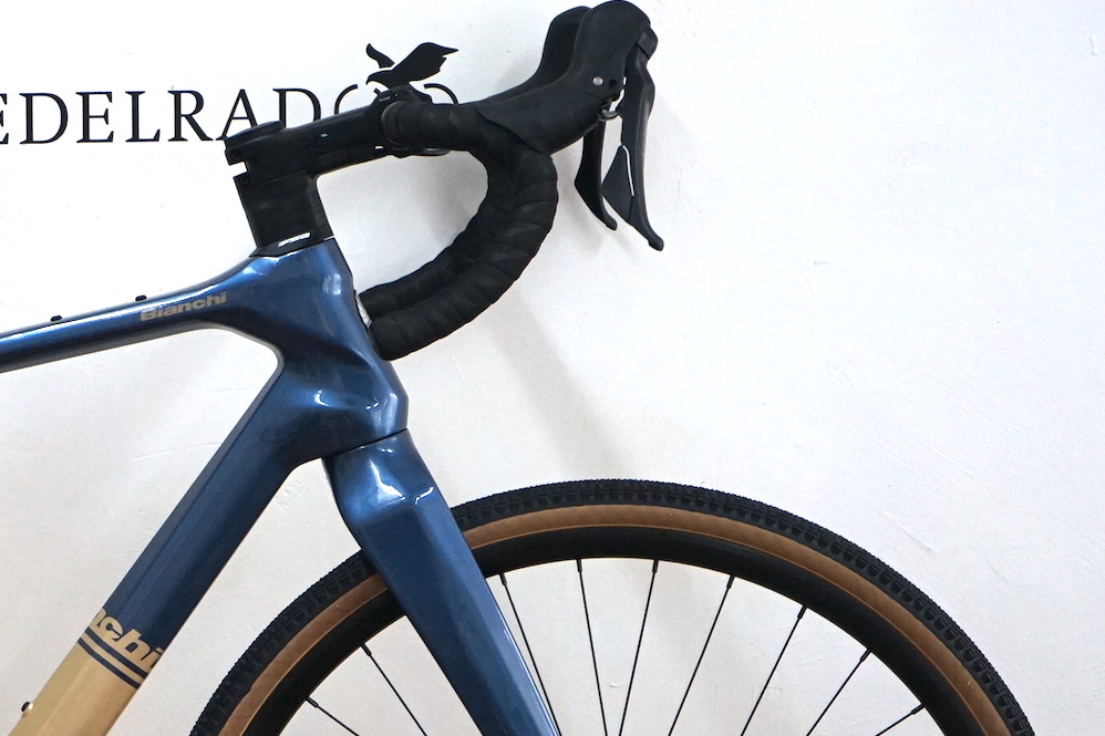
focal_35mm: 152
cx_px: -71
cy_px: 661
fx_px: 4664
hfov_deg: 13.3
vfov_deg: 9.0
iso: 1600
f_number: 5.6
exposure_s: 1/160
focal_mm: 69
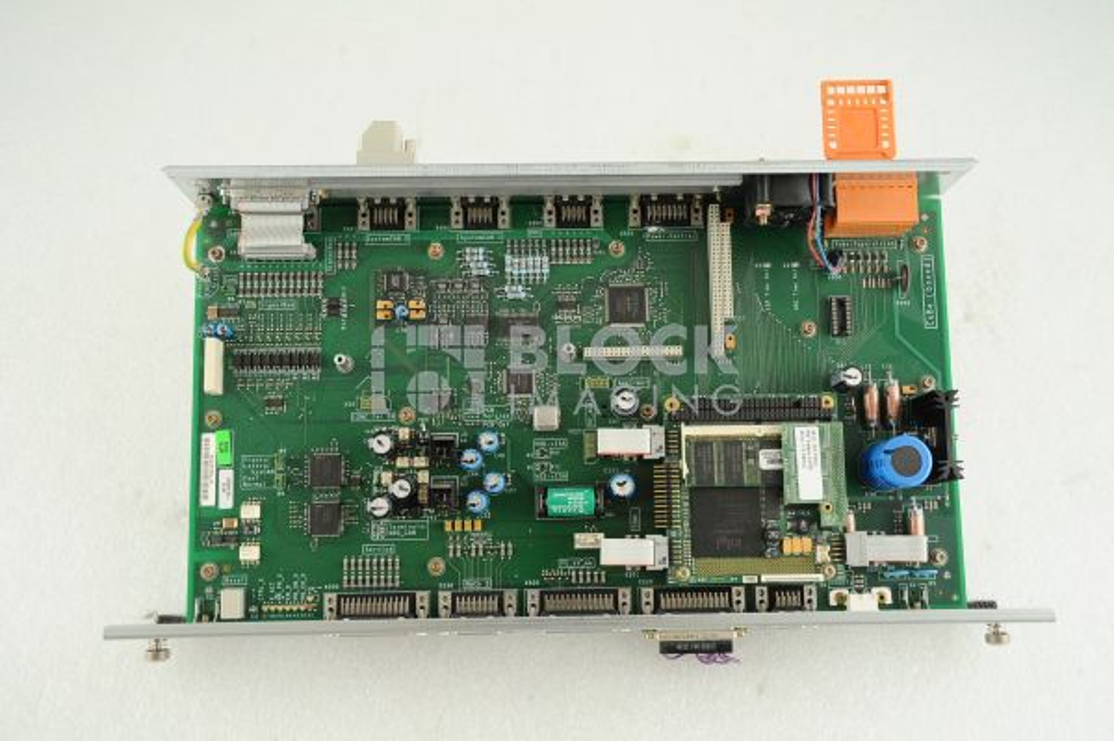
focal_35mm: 42
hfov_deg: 46.4
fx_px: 1299
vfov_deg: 31.8
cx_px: 557
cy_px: 370
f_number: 9
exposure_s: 1/125
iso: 1600
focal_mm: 42
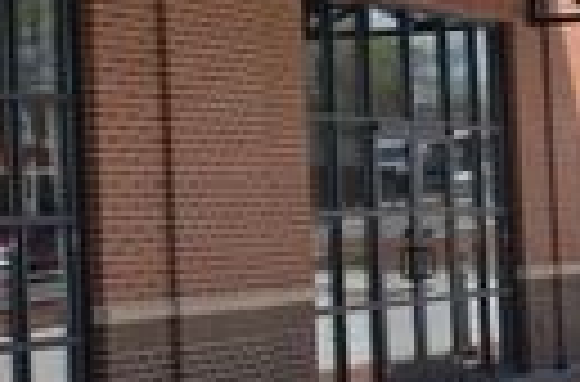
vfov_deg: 8.3
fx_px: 2617
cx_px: 112
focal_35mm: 163
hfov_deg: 12.6
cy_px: 119
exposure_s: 1/200
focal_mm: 28
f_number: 10
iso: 100
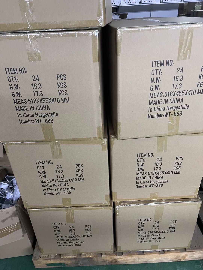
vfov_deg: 67.3
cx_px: 102
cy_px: 135
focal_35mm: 26
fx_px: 203
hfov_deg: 53.1
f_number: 1.5
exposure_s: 1/60
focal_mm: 5.7
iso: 400
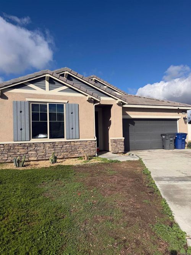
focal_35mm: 24
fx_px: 177
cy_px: 128
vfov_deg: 71.6
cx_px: 96
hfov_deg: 56.8
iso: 80
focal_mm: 6.76
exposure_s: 1/8130
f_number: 1.78
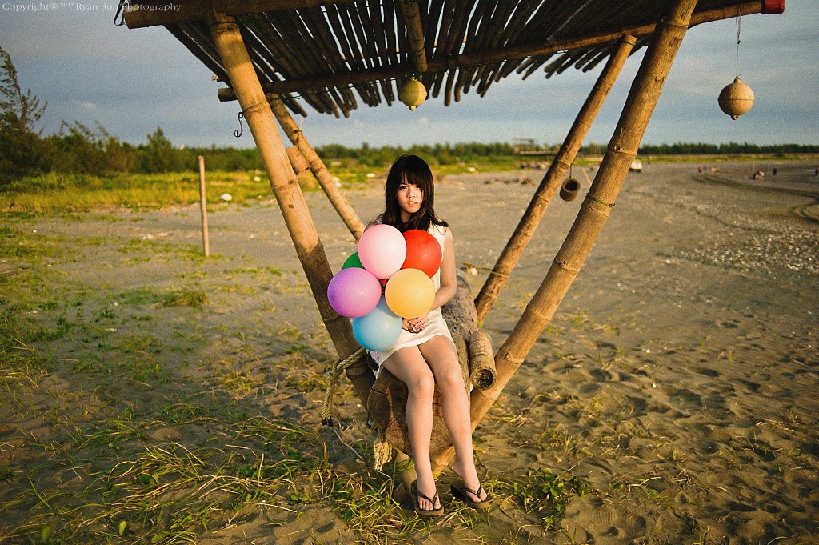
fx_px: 796
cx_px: 410
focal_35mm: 35
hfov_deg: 54.5
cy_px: 272
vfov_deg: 37.8
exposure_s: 1/500
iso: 100
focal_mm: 35
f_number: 2.2
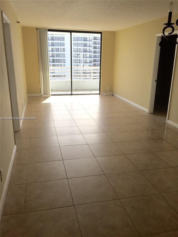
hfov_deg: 48.2
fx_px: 199
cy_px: 118
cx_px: 89
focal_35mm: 29
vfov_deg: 61.7
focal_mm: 4.15
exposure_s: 1/412
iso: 32
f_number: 2.2
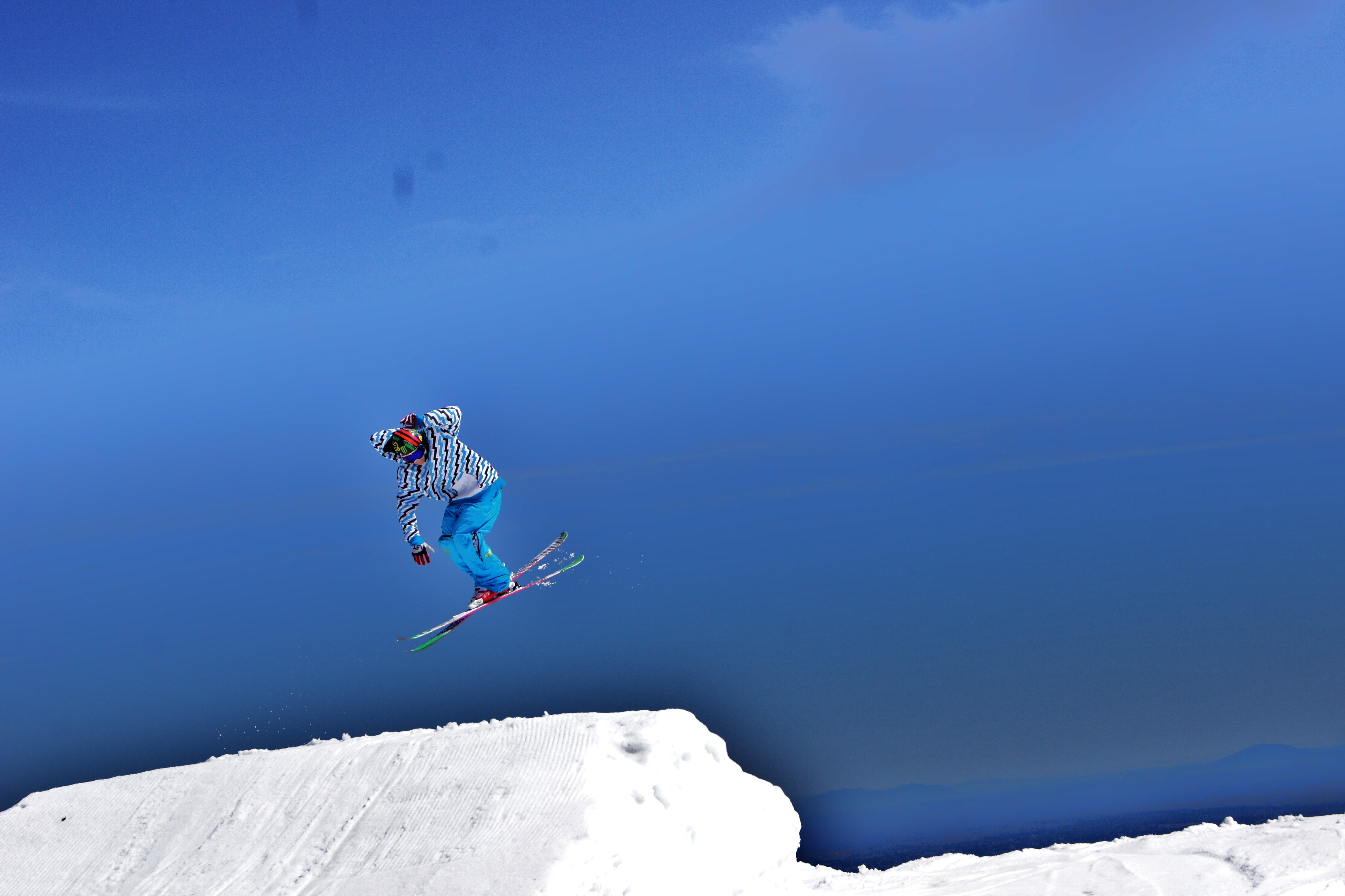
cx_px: 672
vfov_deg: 18.2
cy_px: 448
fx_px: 2802
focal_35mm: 75
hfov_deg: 27.0
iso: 200
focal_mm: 50
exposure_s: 1/640
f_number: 11
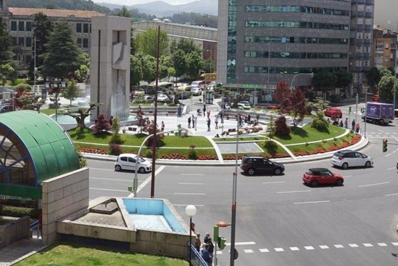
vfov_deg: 22.9
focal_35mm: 59
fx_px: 653
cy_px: 83
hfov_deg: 33.9
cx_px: 191
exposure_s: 1/250
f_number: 8
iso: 100
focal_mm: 26
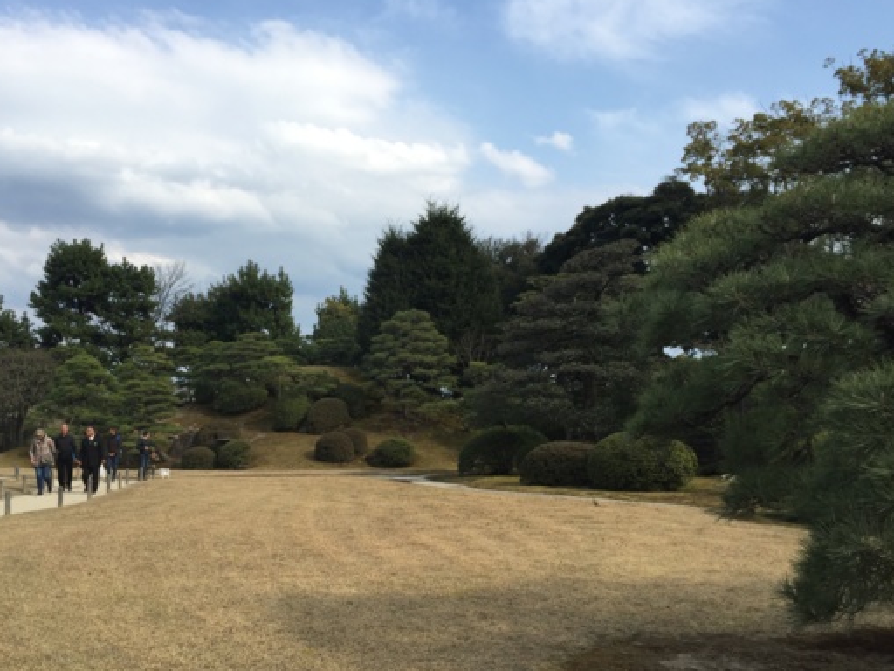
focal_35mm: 34
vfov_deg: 41.7
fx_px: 878
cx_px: 372
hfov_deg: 53.7
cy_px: 369
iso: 32
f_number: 2.2
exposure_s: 1/1236
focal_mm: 4.15
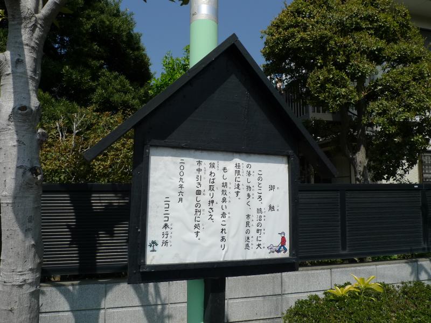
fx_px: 299
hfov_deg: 71.6
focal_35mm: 24
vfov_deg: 56.8
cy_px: 162
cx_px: 216
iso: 80
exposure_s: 1/800
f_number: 5
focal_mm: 5.1
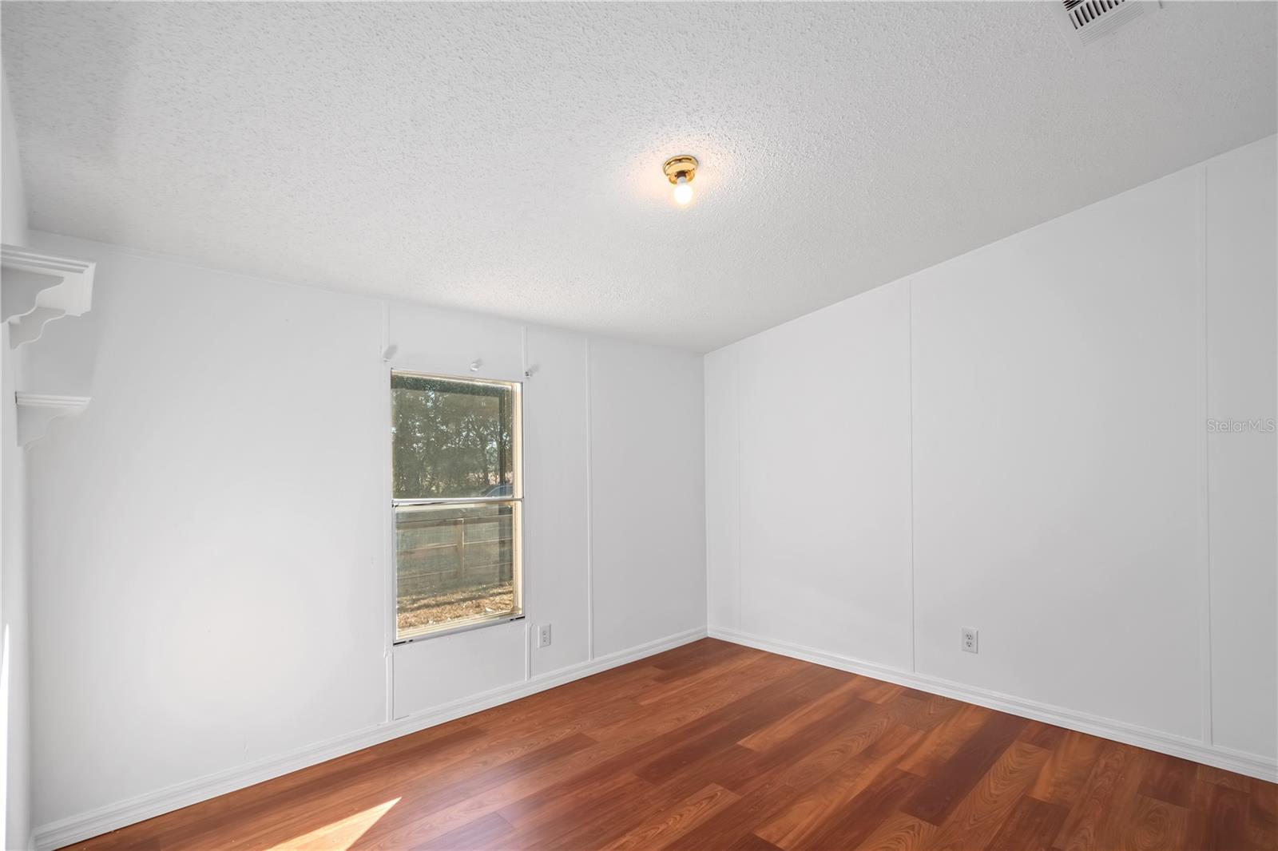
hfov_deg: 100.4
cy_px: 426
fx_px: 532
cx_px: 639
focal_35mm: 15
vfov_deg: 77.3
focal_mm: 10
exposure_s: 1/60
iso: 250
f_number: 9
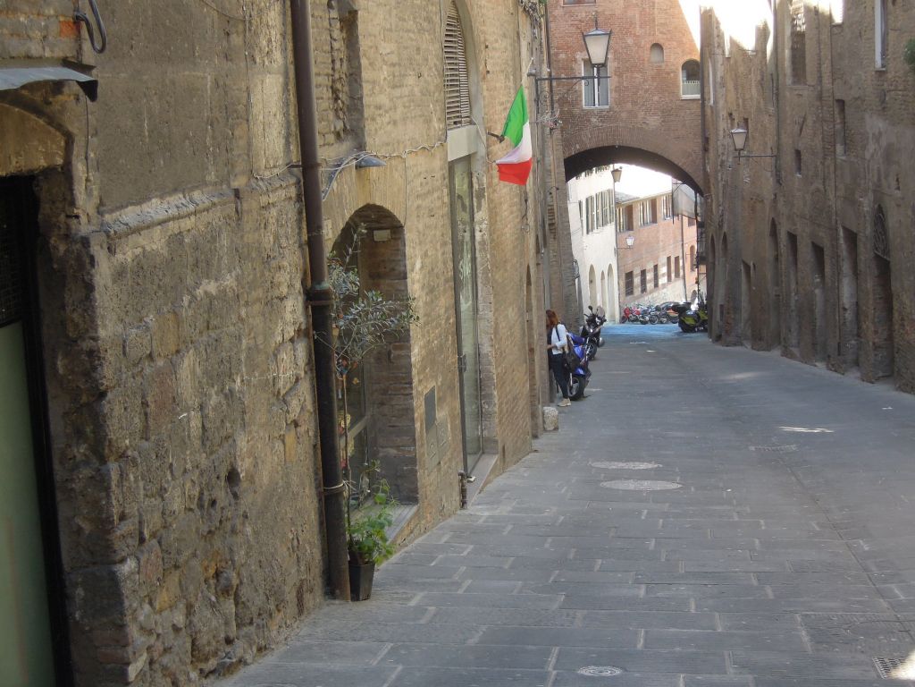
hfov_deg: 31.2
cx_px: 458
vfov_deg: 23.7
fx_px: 1639
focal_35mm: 62
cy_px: 344
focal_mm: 11.1
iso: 250
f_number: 4.2
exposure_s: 1/100
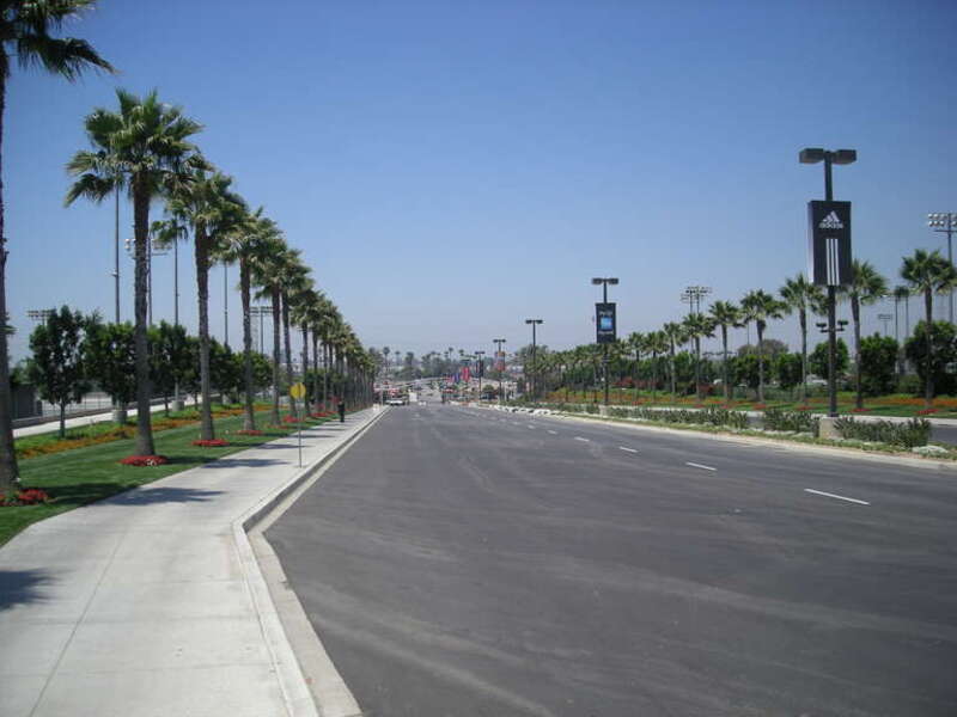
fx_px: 968
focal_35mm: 35
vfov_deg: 40.7
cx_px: 478
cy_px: 358
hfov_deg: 52.6
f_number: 5.7
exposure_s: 1/250
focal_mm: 5.7
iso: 50
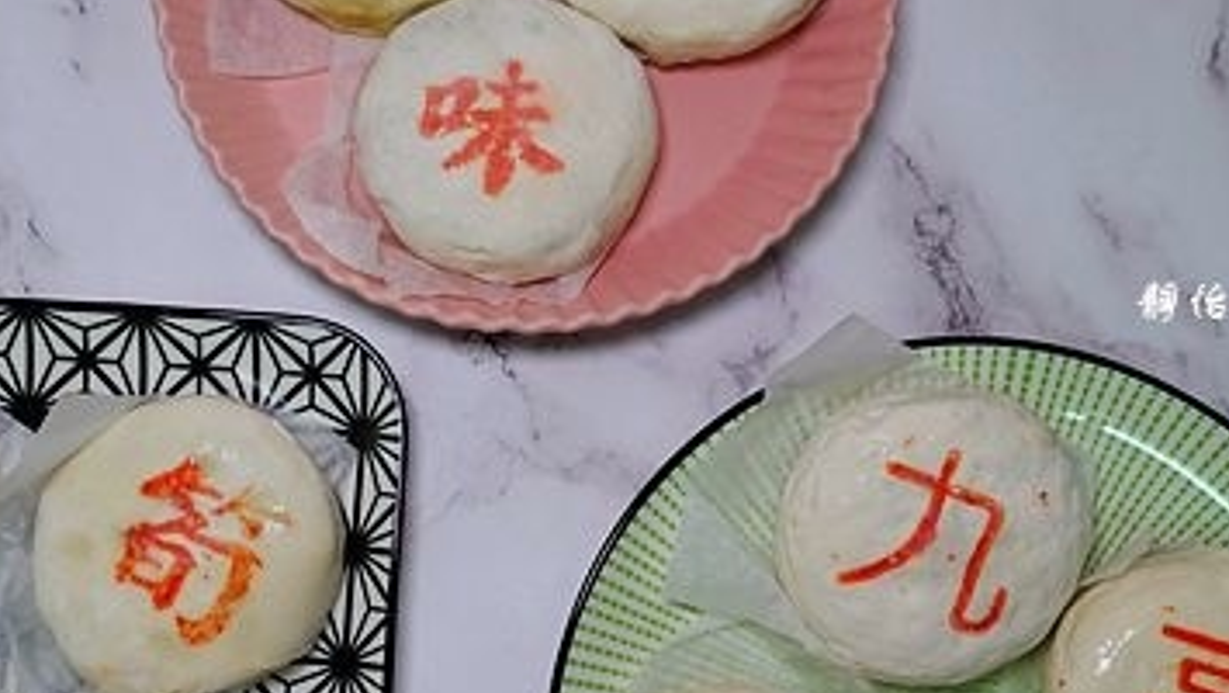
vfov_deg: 26.0
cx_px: 485
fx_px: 1500
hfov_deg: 44.3
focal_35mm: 46
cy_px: 414
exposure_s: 1/40
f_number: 2.8
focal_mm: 9
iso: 125
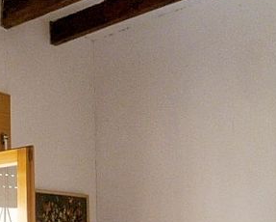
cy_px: 211
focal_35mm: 67
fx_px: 548
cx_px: 27
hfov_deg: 27.3
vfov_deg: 22.1
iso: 125
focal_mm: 5
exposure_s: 1/30
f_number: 2.8
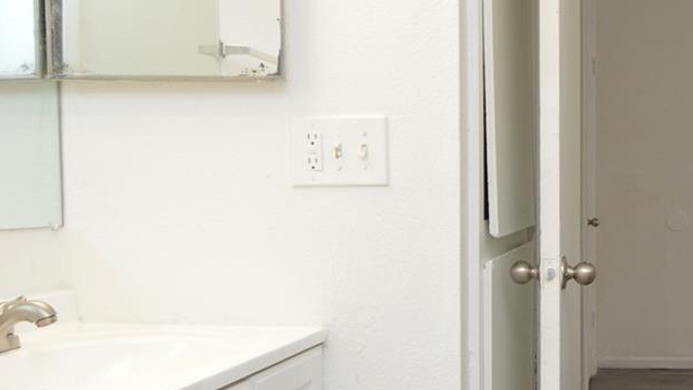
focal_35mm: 49
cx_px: 628
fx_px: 900
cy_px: 254
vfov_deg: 24.3
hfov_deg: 39.0
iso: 400
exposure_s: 1/80
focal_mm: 12
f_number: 4.5
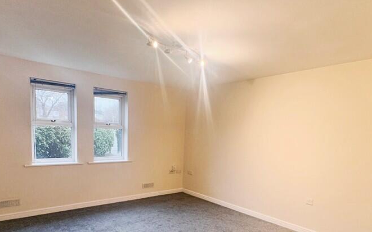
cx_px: 181
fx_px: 233
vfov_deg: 52.1
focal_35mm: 23
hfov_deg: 77.1
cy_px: 152
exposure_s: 1/50
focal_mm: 2.22
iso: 160
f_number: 2.2
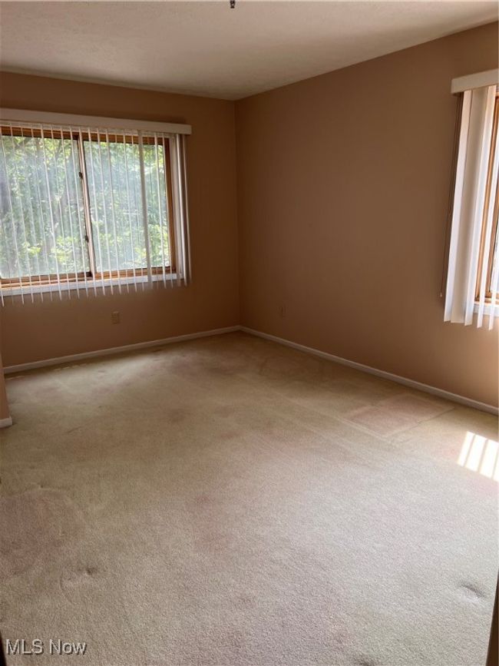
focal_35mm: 26
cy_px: 333
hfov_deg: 53.1
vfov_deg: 67.3
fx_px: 500
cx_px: 250
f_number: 1.5
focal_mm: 5.7
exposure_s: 1/121
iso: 40
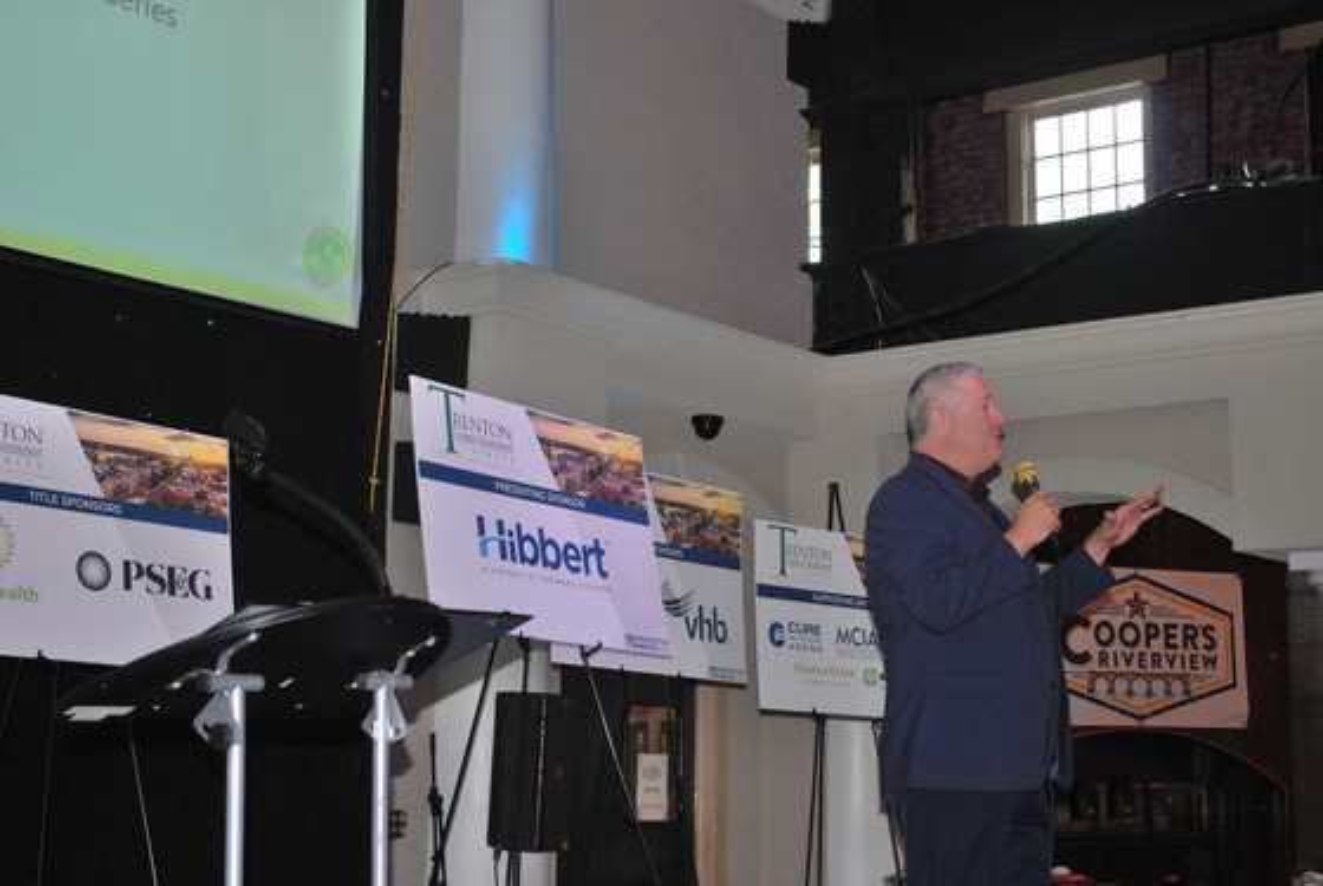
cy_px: 443
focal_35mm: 54
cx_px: 662
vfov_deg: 25.1
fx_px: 1987
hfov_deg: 36.8
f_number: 5.3
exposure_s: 1/60
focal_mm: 36
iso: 200
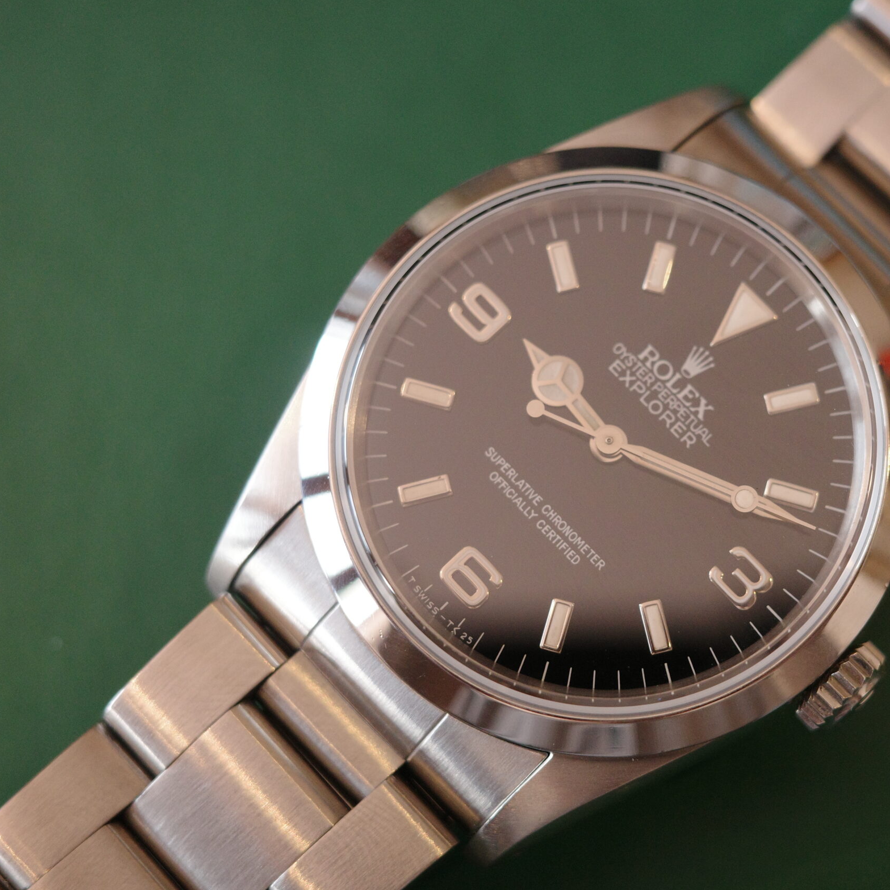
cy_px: 445
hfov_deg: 26.6
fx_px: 1862
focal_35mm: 64
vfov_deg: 26.9
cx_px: 639
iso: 1000
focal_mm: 26
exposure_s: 1/60
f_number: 3.2
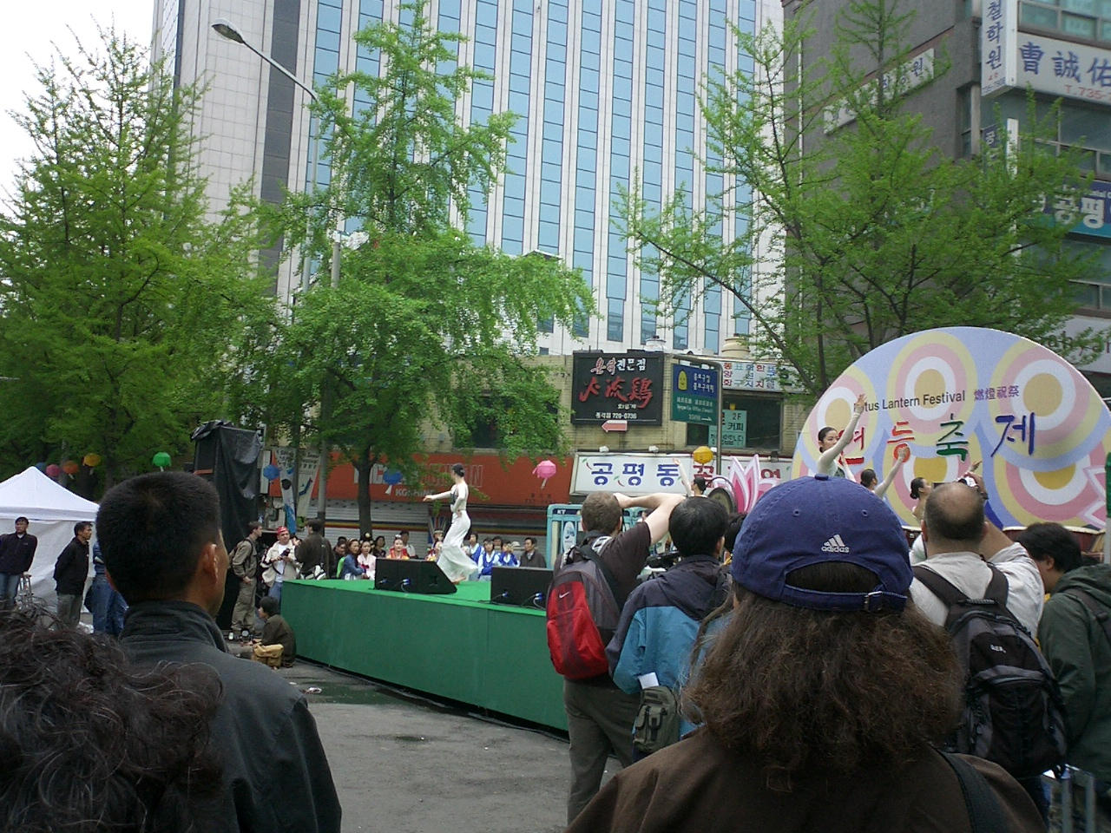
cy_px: 416
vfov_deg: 38.7
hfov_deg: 50.1
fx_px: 1188
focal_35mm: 37
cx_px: 556
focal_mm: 5.6
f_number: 3.5
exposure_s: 1/400
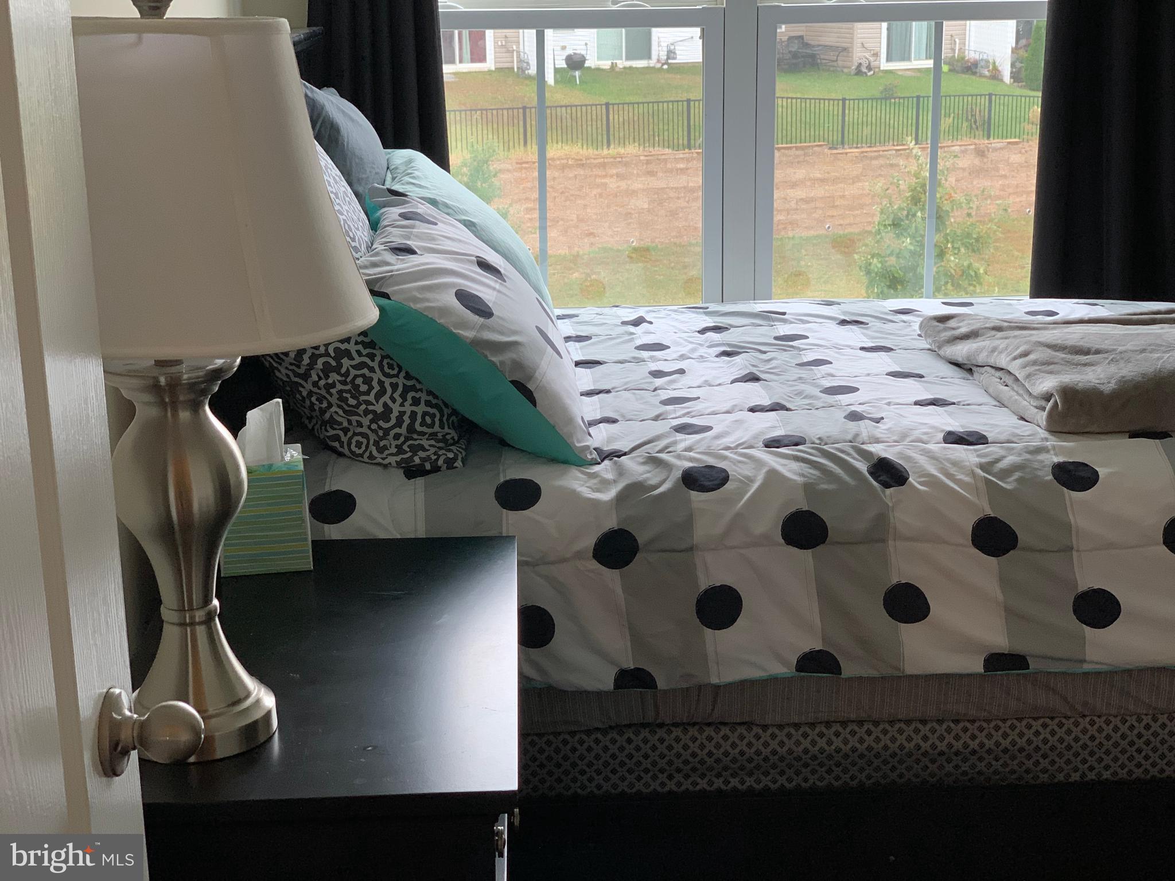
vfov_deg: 28.0
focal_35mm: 52
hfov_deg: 36.8
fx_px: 1765
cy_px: 440
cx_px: 588
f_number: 2.4
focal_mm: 6
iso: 80
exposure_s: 1/120
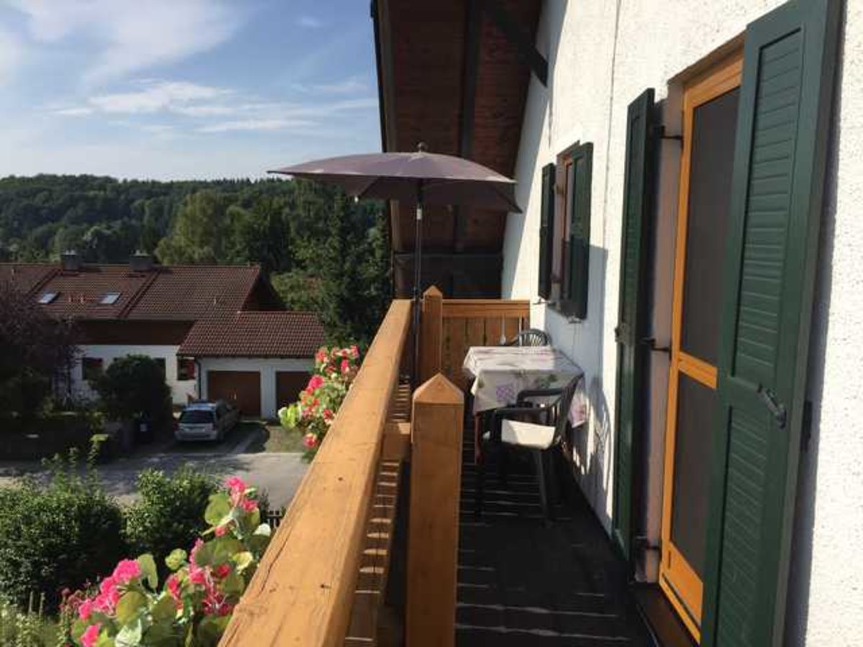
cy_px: 324
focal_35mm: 29
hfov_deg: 61.7
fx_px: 723
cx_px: 432
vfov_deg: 48.2
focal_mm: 4.15
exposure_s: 1/2475
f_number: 2.2
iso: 32
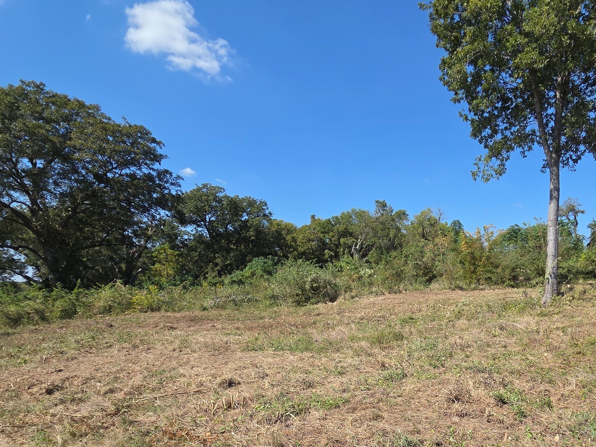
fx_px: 344
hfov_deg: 79.6
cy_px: 314
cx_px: 387
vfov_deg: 63.5
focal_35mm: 20
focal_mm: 2.2
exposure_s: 1/2032
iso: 50
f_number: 2.2
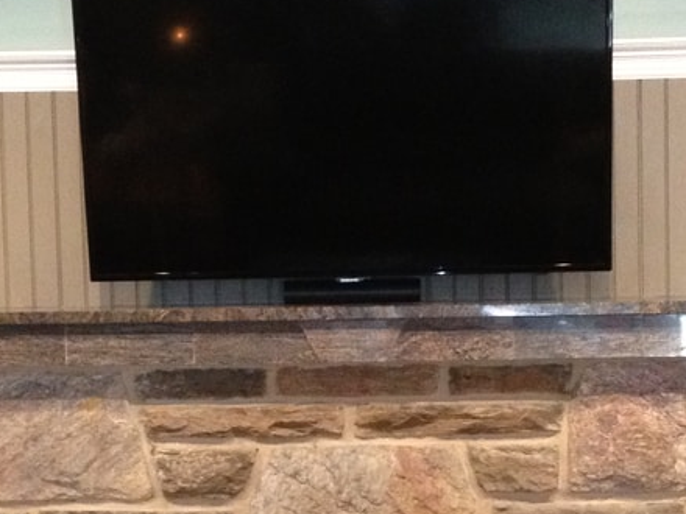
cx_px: 355
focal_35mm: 106
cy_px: 357
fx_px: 2101
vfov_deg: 13.9
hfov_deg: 18.5
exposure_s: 1/16
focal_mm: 4.28
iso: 400
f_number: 2.4
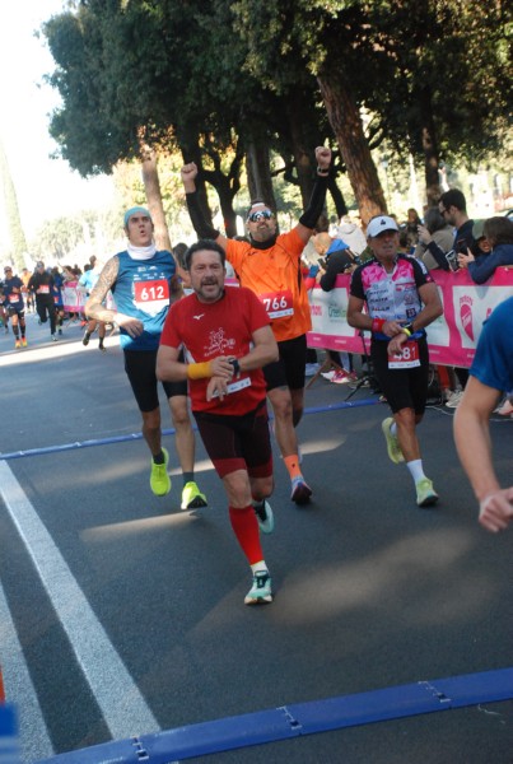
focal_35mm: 78
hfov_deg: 17.6
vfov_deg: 25.9
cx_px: 256
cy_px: 382
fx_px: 1659
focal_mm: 52
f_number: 5
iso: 1000
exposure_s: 1/320
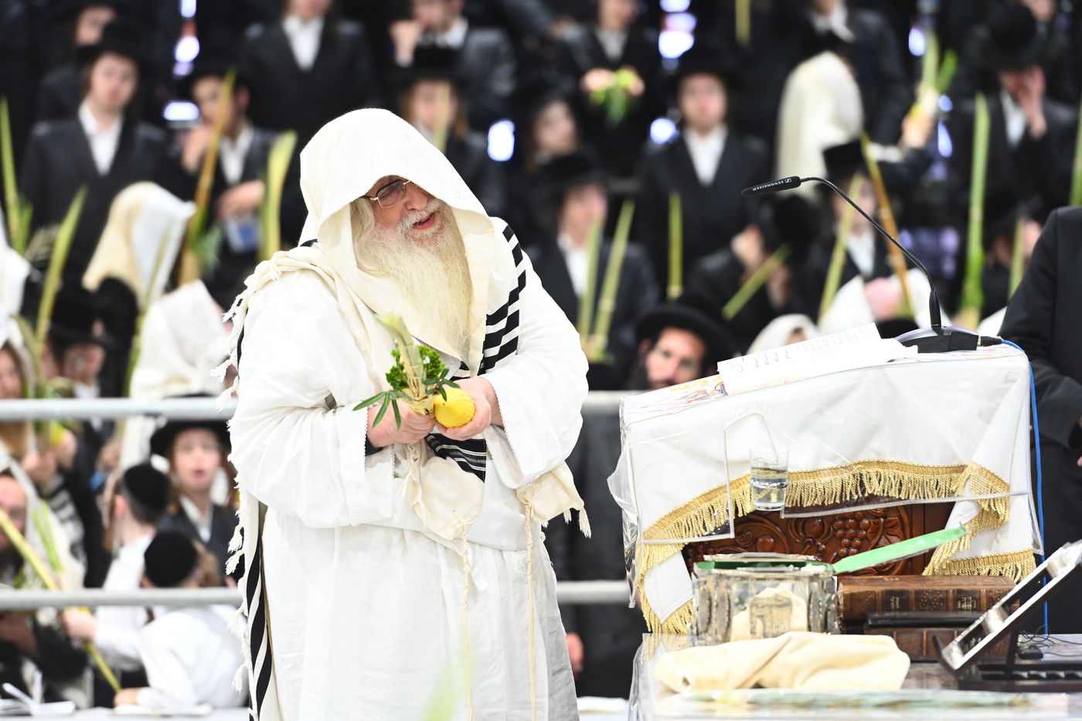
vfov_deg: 6.9
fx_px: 6010
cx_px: 541
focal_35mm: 200
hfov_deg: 10.3
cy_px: 360
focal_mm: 200
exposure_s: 1/125
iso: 2000
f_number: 4
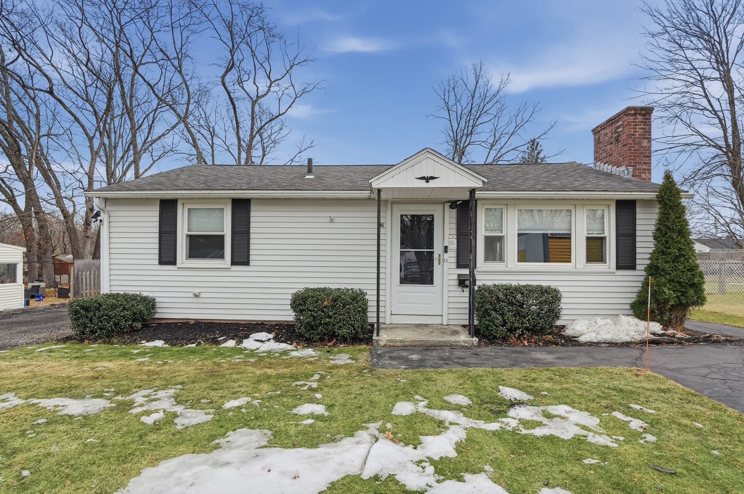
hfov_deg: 95.1
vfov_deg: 71.9
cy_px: 247
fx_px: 341
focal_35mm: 16
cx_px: 372
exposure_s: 1/1600
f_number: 7.1
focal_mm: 11
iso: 800
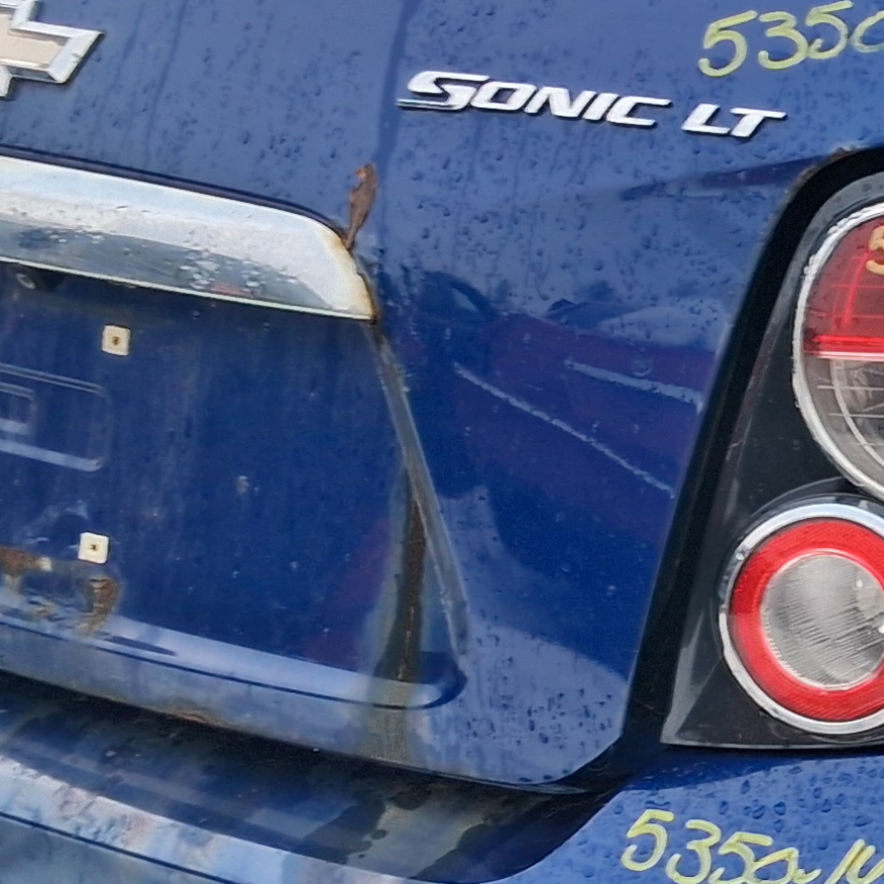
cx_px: 1121
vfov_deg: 16.3
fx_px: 3091
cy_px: 510
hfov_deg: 15.5
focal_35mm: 107
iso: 40
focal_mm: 3.98
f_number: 1.8
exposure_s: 1/100
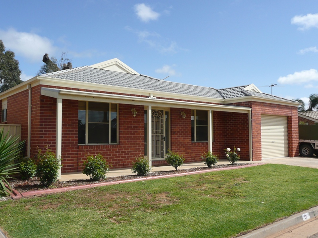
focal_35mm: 32
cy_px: 119
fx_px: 294
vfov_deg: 44.2
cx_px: 159
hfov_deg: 56.8
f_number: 8
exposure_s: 1/250
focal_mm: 5.2
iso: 100
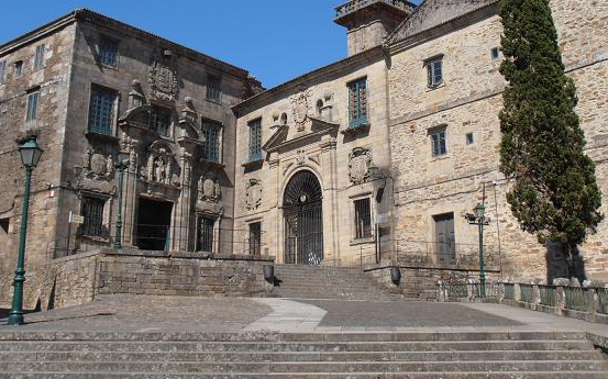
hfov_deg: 37.5
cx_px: 346
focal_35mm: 54
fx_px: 894
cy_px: 118
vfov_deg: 23.8
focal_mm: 7.87
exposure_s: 1/1000
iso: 80
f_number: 4.2
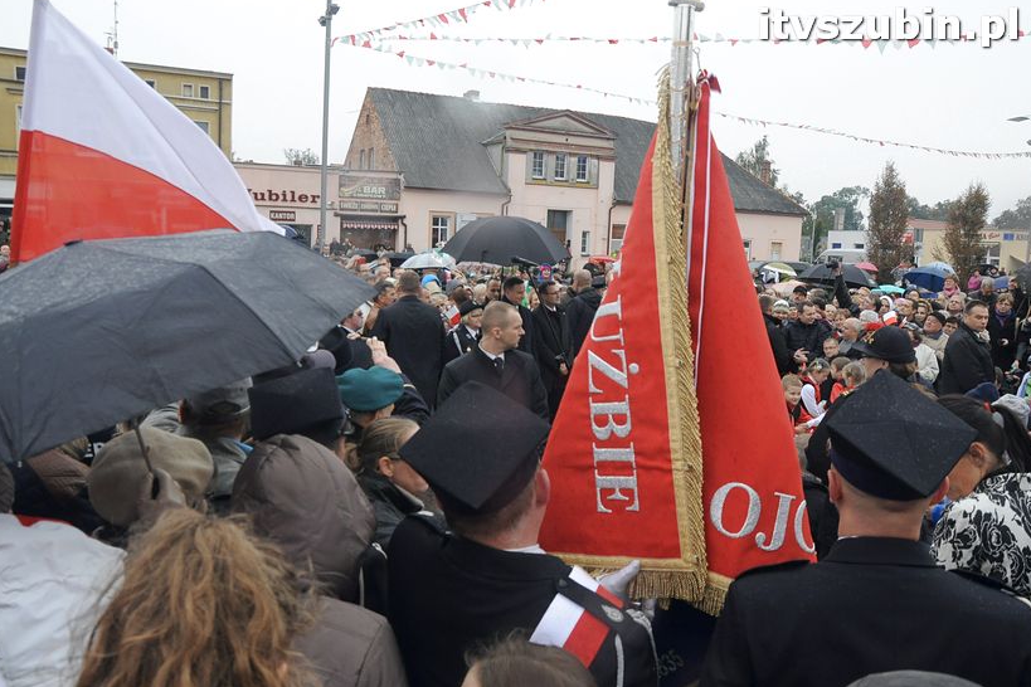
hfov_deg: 65.5
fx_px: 802
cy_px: 342
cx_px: 507
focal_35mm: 28
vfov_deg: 46.4
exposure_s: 1/250
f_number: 8
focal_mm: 18
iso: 800
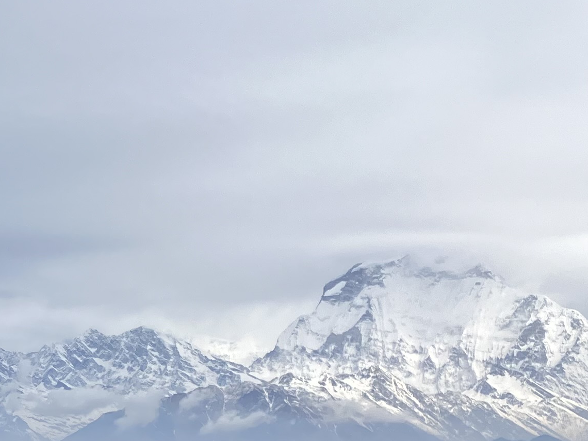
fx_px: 1682
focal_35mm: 99
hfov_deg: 19.2
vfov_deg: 14.8
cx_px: -19
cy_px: 412
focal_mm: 3.99
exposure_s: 1/2667
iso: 32
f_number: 1.8
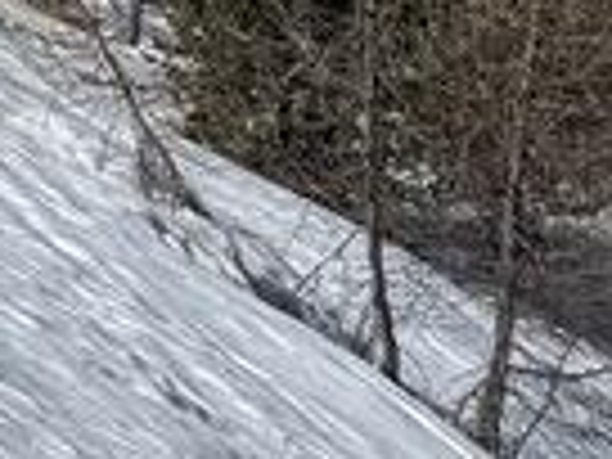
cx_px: -1530
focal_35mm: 182
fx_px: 3218
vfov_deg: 6.9
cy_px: -1181
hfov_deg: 8.2
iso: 80
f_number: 1.78
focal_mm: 6.76
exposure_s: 1/14286
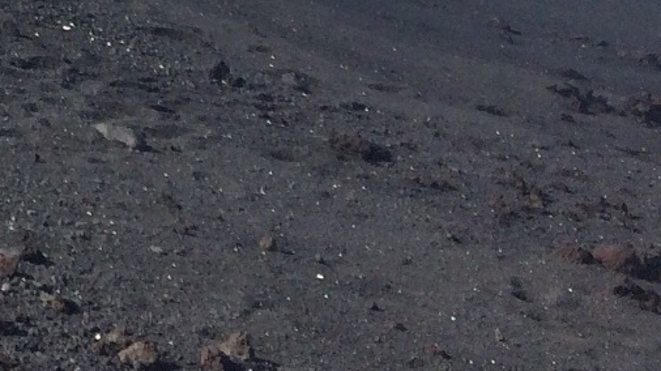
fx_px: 2190
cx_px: -566
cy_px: -576
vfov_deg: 8.6
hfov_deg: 14.8
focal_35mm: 125
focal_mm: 4.15
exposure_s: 1/2160
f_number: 2.2
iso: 32
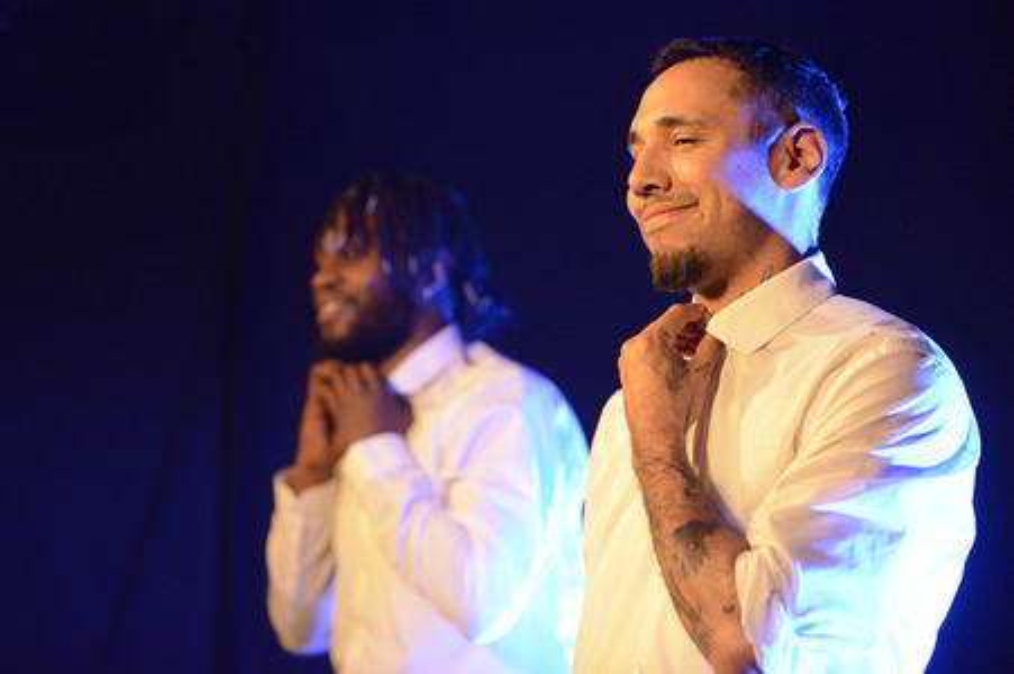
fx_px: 2420
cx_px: 507
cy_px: 337
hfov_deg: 23.7
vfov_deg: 15.9
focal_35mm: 86
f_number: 2.8
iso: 4000
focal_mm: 86
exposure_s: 1/250
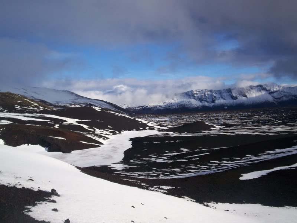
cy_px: 112
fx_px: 309
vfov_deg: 39.7
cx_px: 148
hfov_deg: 51.4
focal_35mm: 36
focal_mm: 5.9
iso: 100
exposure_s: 1/693
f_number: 4.5
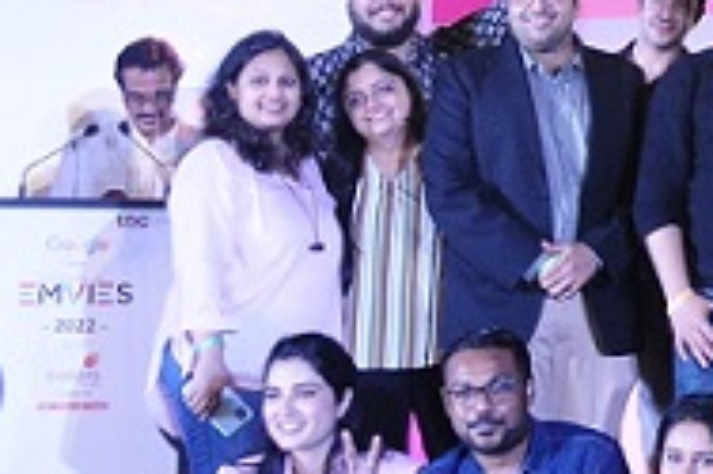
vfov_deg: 9.6
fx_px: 2810
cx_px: 1337
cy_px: 34
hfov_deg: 12.9
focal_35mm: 142
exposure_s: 1/50
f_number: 4.5
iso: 1000
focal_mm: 22
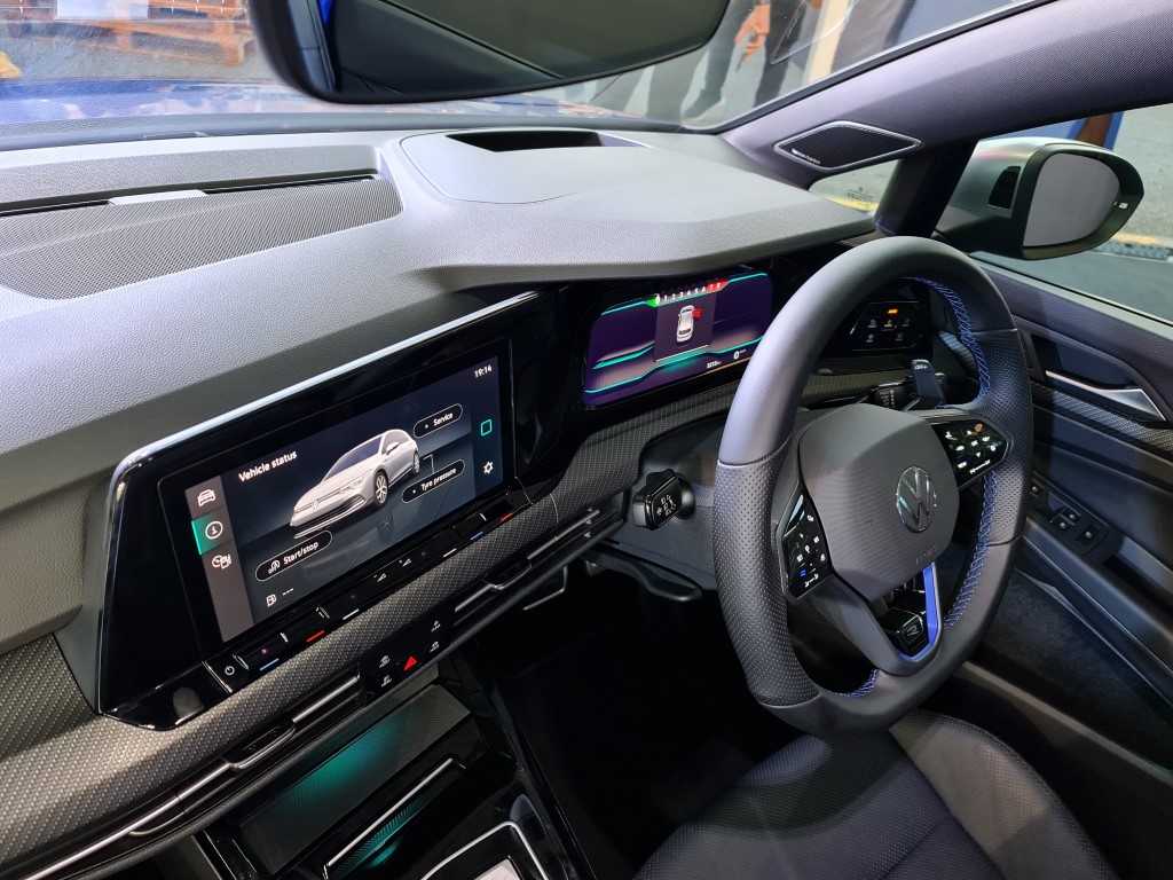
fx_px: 847
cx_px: 586
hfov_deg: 69.4
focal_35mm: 25
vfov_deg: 54.9
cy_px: 440
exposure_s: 1/50
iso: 250
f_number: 1.8
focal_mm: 7
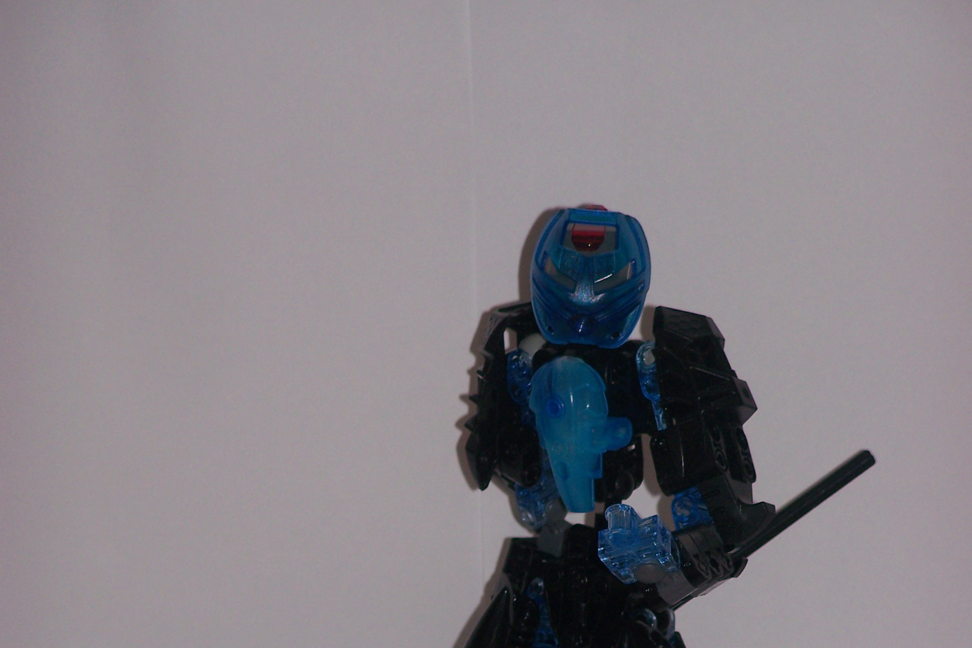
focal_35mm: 263
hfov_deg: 7.8
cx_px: 486
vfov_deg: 5.2
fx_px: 7100
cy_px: 591
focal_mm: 31.3
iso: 80
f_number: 3.2
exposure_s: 1/160
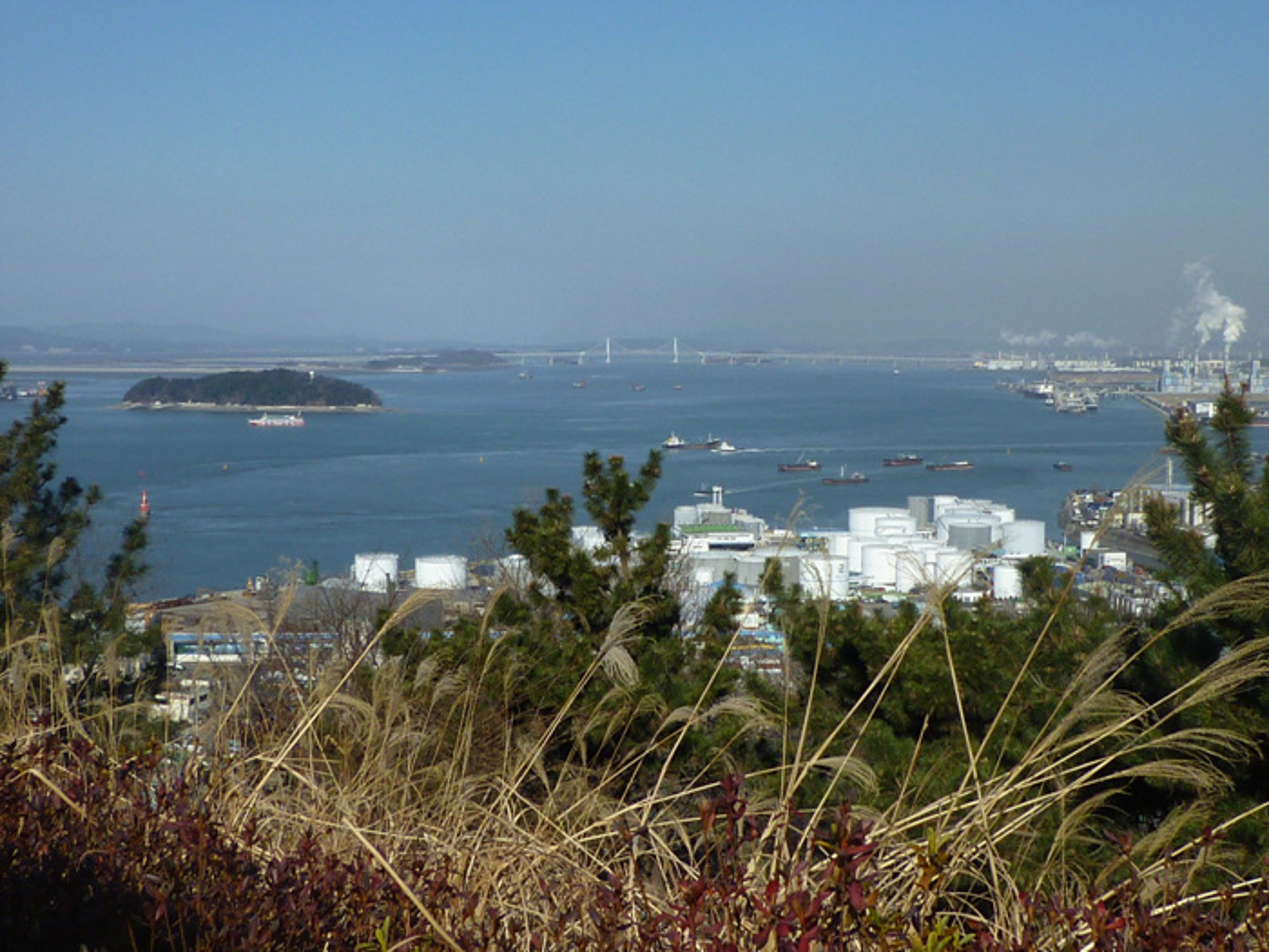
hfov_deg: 38.2
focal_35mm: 50
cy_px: 476
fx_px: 1833
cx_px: 634
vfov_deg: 29.1
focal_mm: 4.5
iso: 80
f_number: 4.5
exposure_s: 1/800
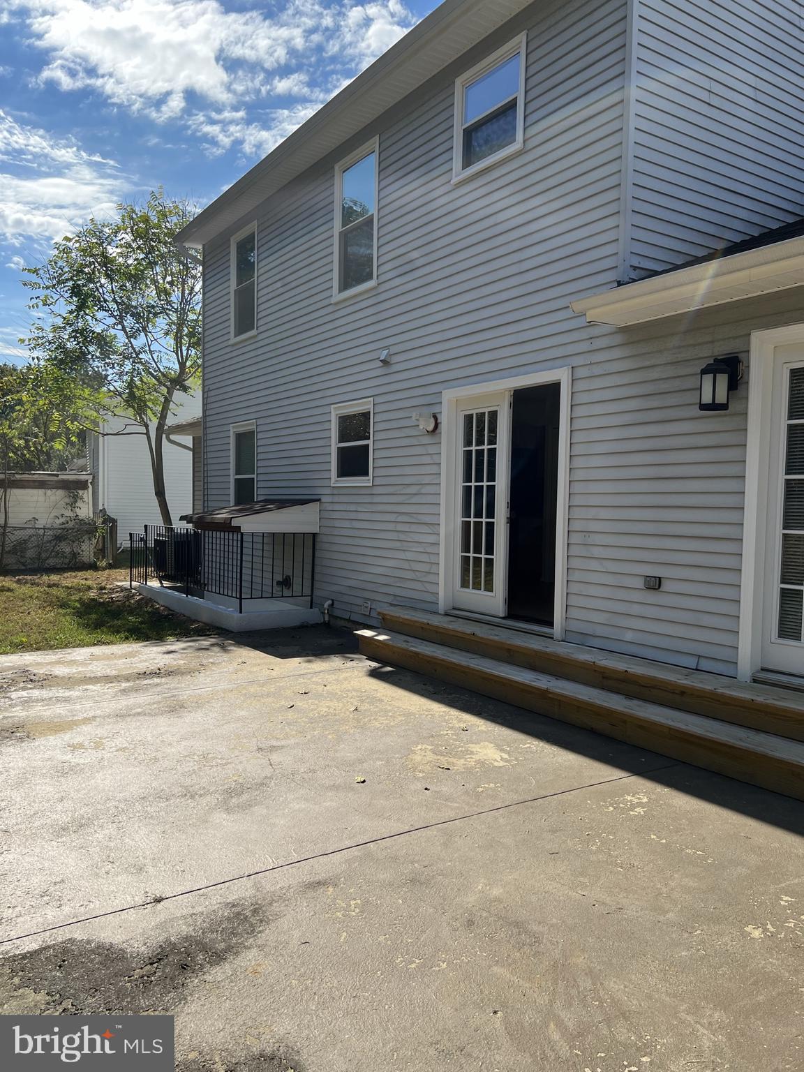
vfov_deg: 67.3
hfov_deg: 53.1
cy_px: 536
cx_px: 402
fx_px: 805
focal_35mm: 26
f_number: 1.5
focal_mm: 5.7
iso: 50
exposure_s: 1/3571
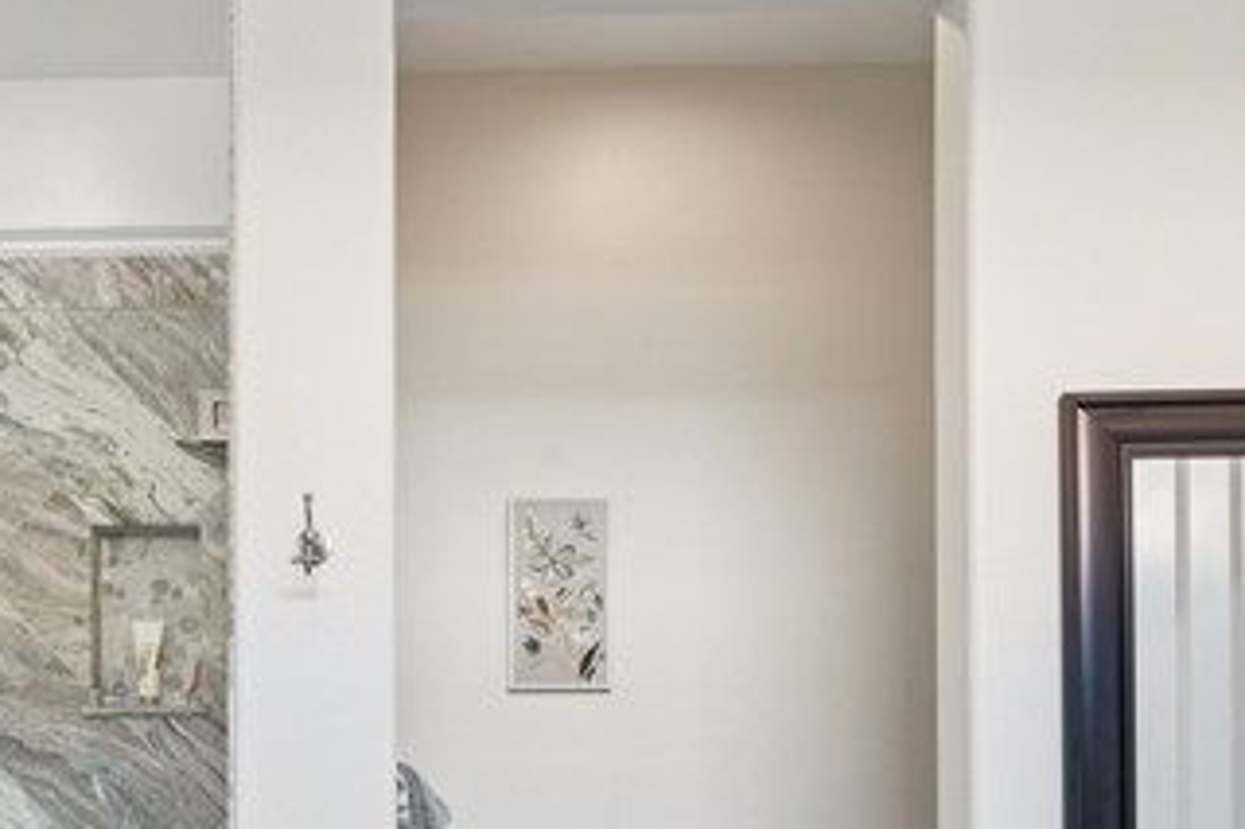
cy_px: 790
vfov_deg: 41.5
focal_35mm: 28
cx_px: 416
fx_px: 968
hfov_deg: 63.8
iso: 400
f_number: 8
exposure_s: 1/13
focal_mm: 14
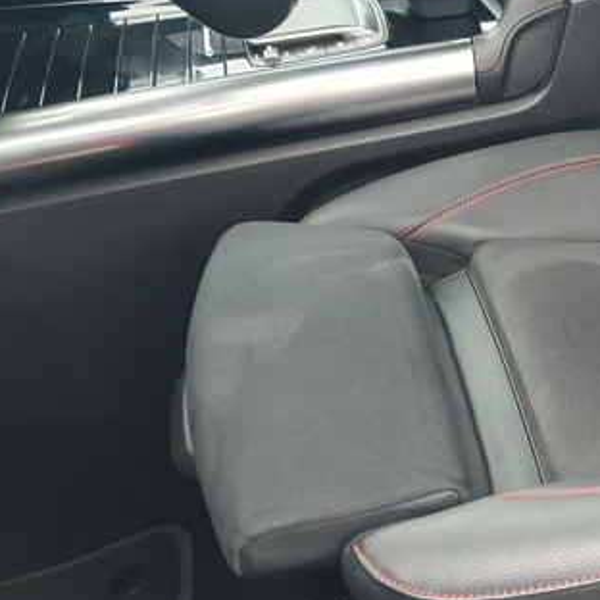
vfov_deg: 29.1
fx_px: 1157
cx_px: 627
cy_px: 279
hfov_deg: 27.1
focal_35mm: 59
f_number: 1.5
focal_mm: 4.32
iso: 320
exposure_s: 1/40
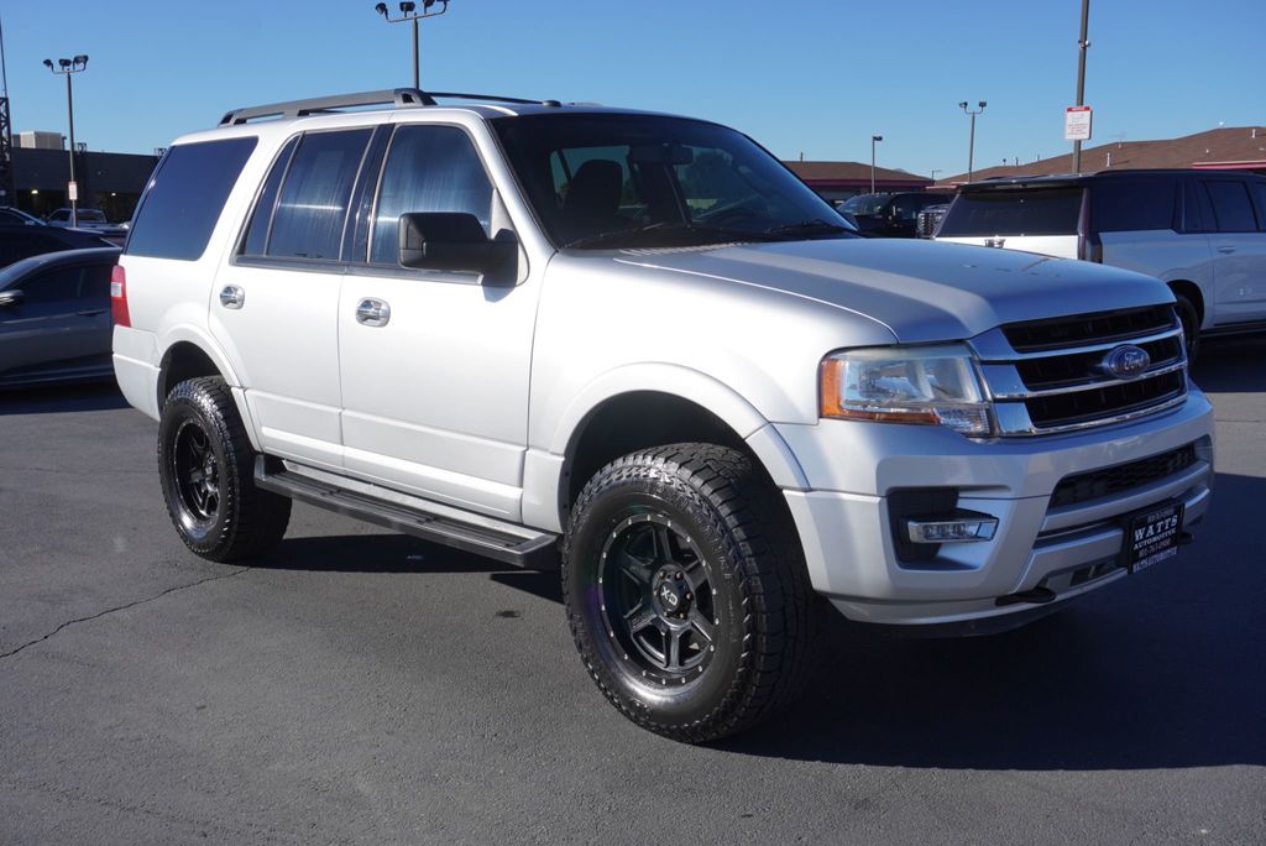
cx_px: 633
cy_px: 423
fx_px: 1267
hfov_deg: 53.1
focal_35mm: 36
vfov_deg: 36.9
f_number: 8
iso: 100
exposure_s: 1/320
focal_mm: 24
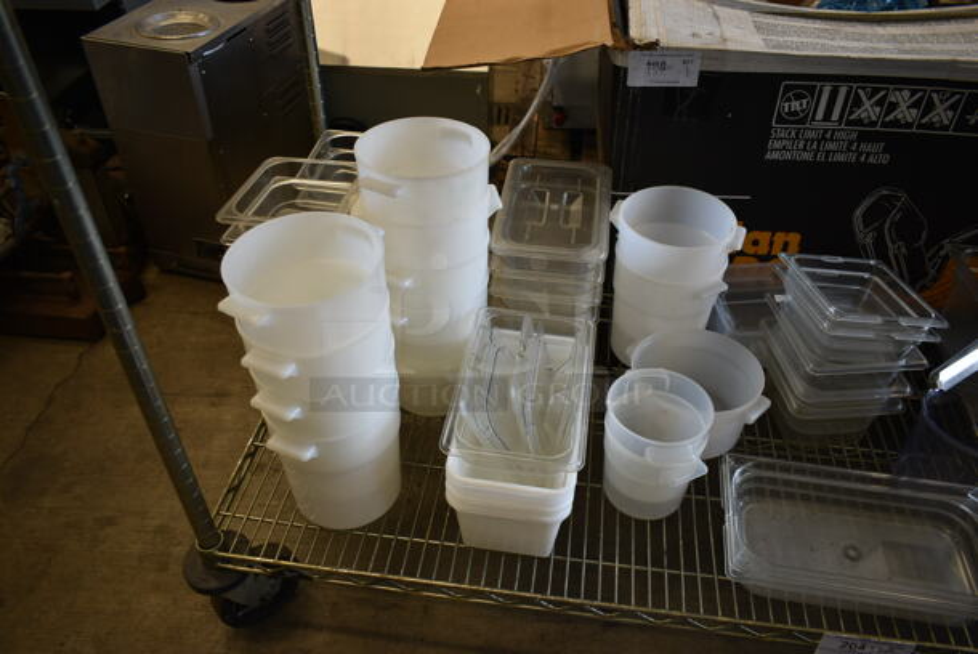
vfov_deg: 48.0
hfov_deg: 67.3
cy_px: 327
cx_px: 489
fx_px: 734
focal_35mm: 27
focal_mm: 18
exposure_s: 1/30
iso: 140
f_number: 3.5
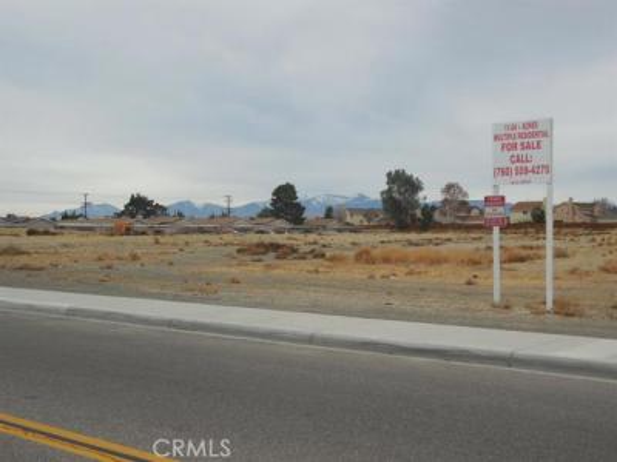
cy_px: 231
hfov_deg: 39.7
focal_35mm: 48
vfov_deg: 30.3
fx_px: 856
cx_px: 308
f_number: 4
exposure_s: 1/500
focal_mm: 8.7
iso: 125
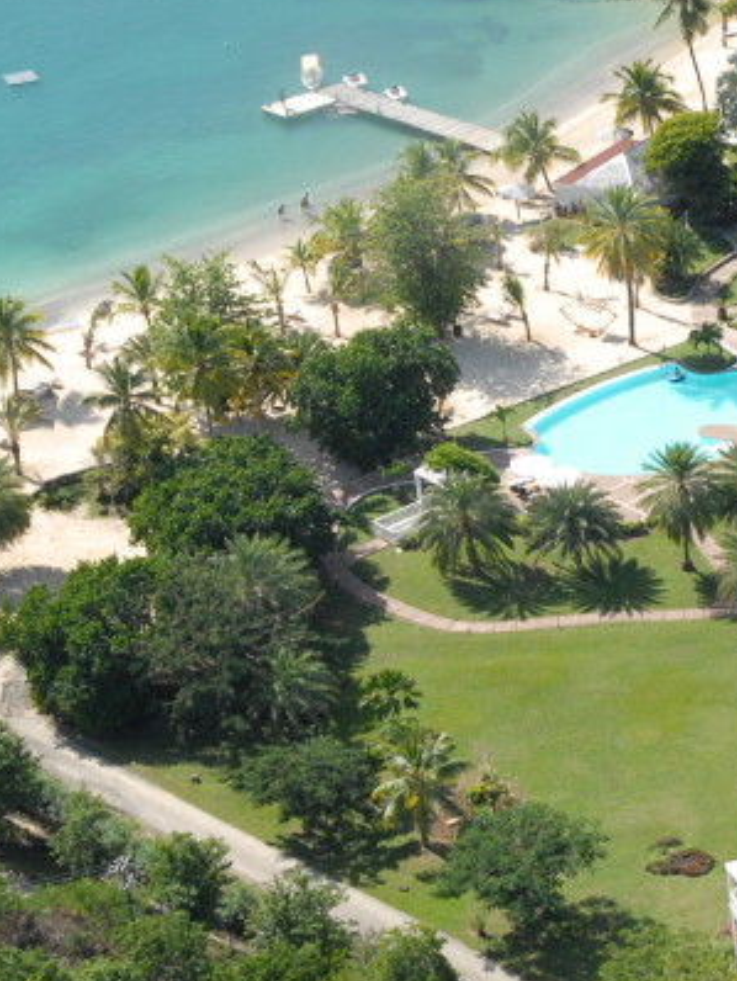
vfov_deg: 14.0
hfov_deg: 10.2
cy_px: 452
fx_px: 3998
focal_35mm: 141
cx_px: 1129
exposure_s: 1/320
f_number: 9
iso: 200
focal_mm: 38
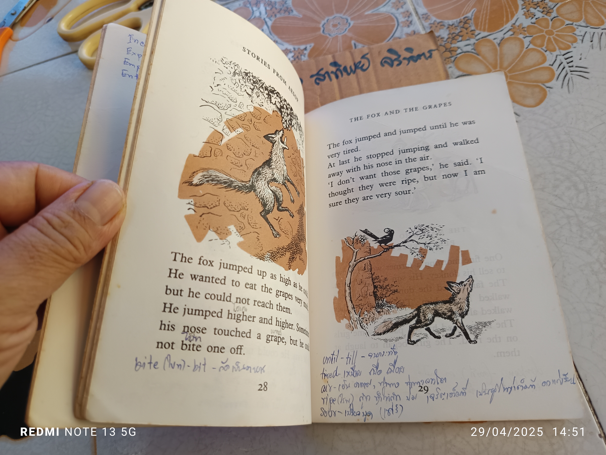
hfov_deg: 71.6
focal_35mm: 24
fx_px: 420
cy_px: 228
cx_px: 303
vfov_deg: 56.8
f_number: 1.7
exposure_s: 1/50
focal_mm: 5.31
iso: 162
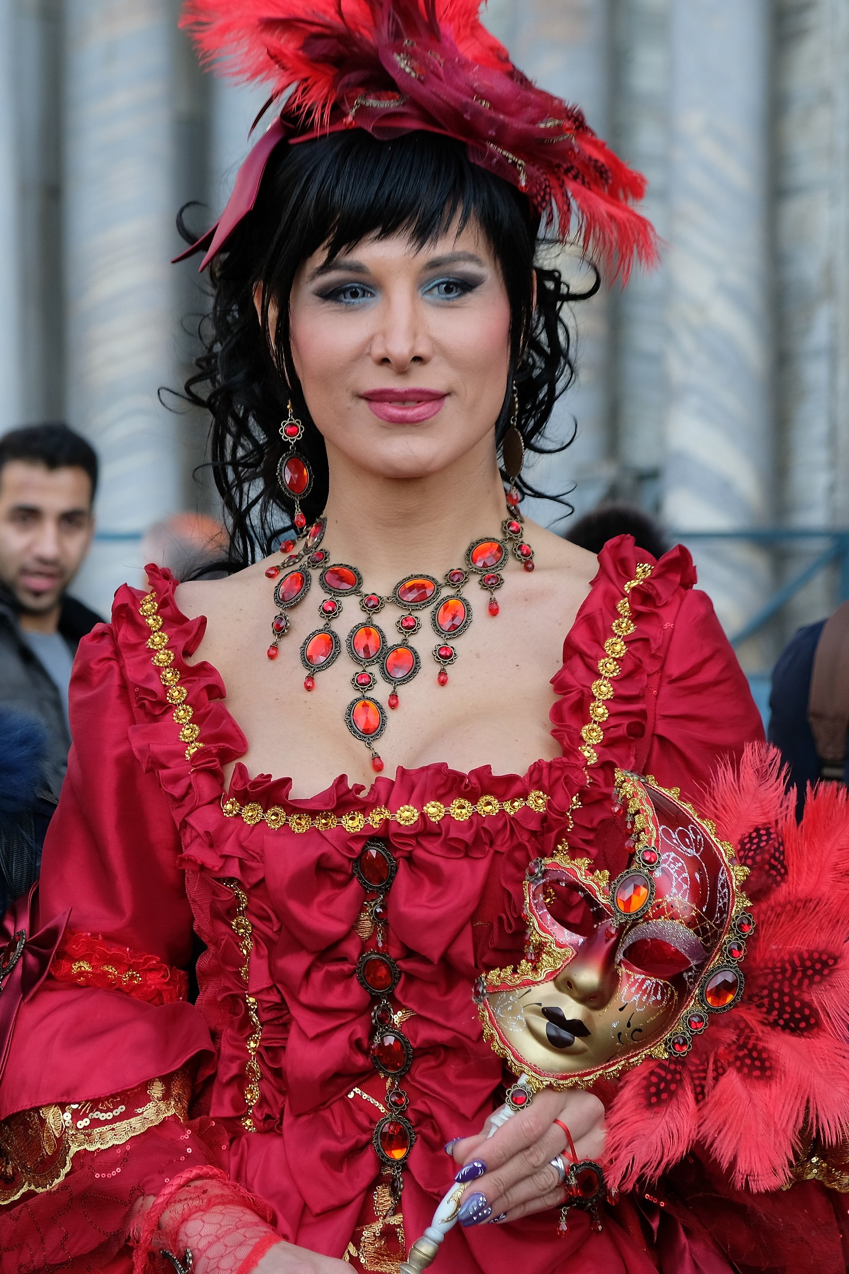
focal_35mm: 83
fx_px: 2936
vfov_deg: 24.5
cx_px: 424
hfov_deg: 16.5
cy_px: 637
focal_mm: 55
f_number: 5
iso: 400
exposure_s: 1/420
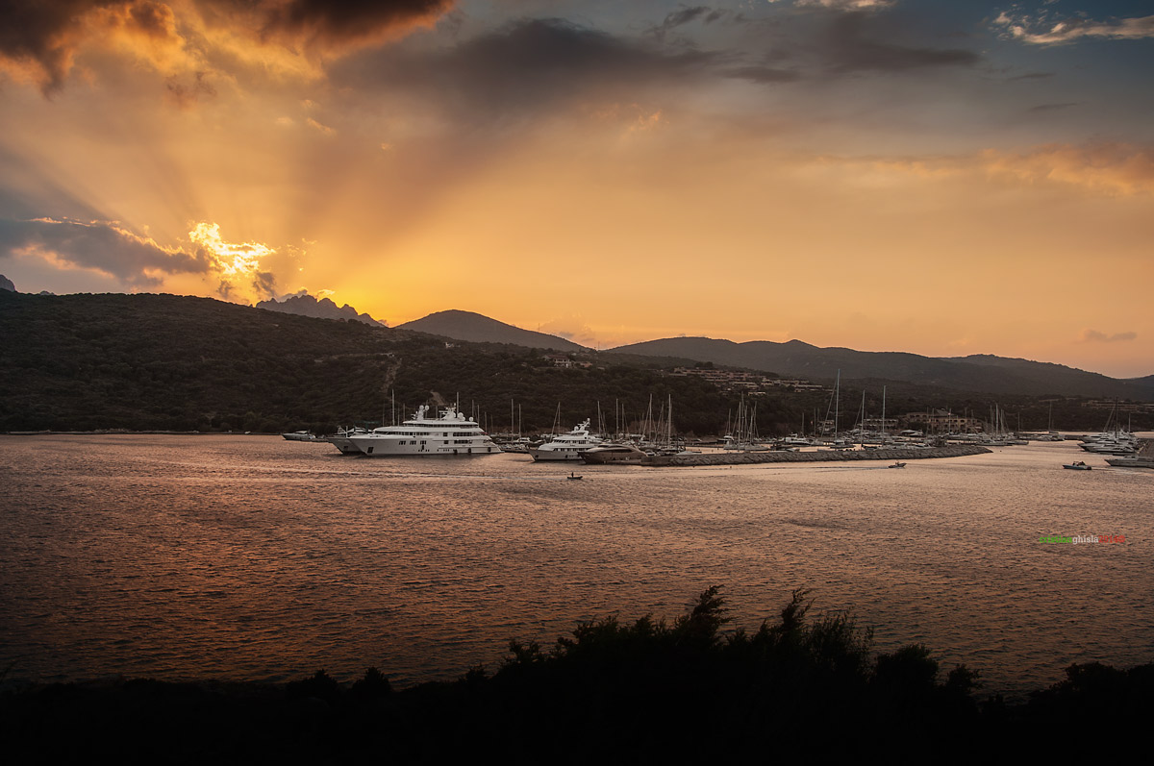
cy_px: 383
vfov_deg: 35.4
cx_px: 577
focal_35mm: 38
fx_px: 1201
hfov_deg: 51.3
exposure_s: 1/60
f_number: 9
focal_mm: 25
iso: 200
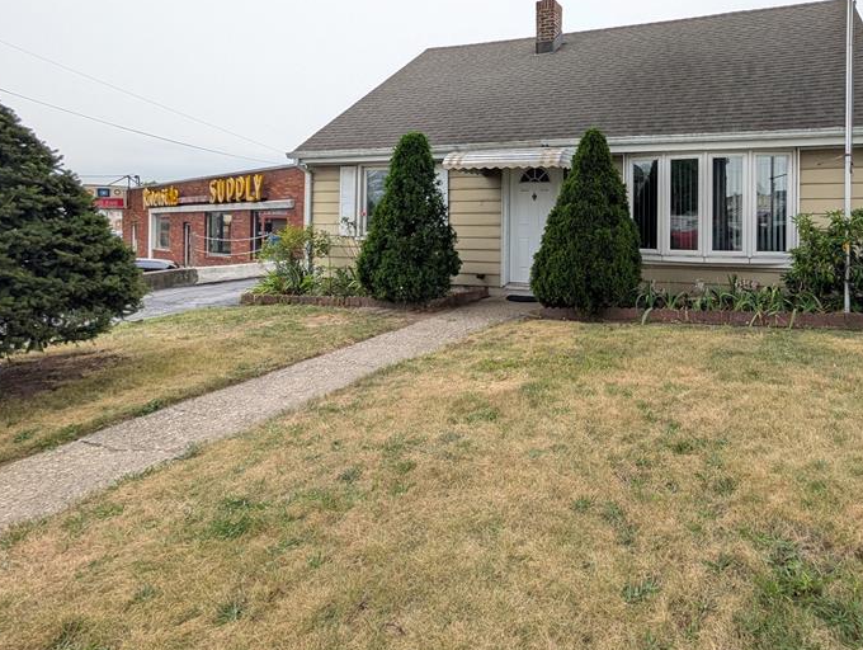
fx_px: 449
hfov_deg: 84.1
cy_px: 216
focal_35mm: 18
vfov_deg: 69.7
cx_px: 588
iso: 53
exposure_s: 1/681
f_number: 1.7
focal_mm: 2.02
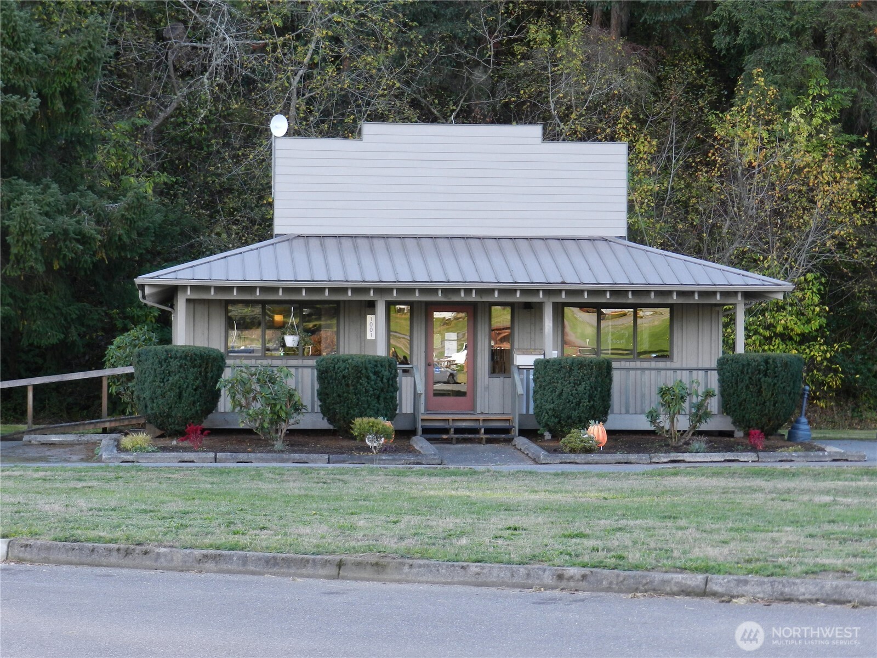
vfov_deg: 14.8
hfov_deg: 19.6
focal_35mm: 100
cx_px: 438
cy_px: 329
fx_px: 2534
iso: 160
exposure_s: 1/80
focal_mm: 17.7
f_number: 4.6
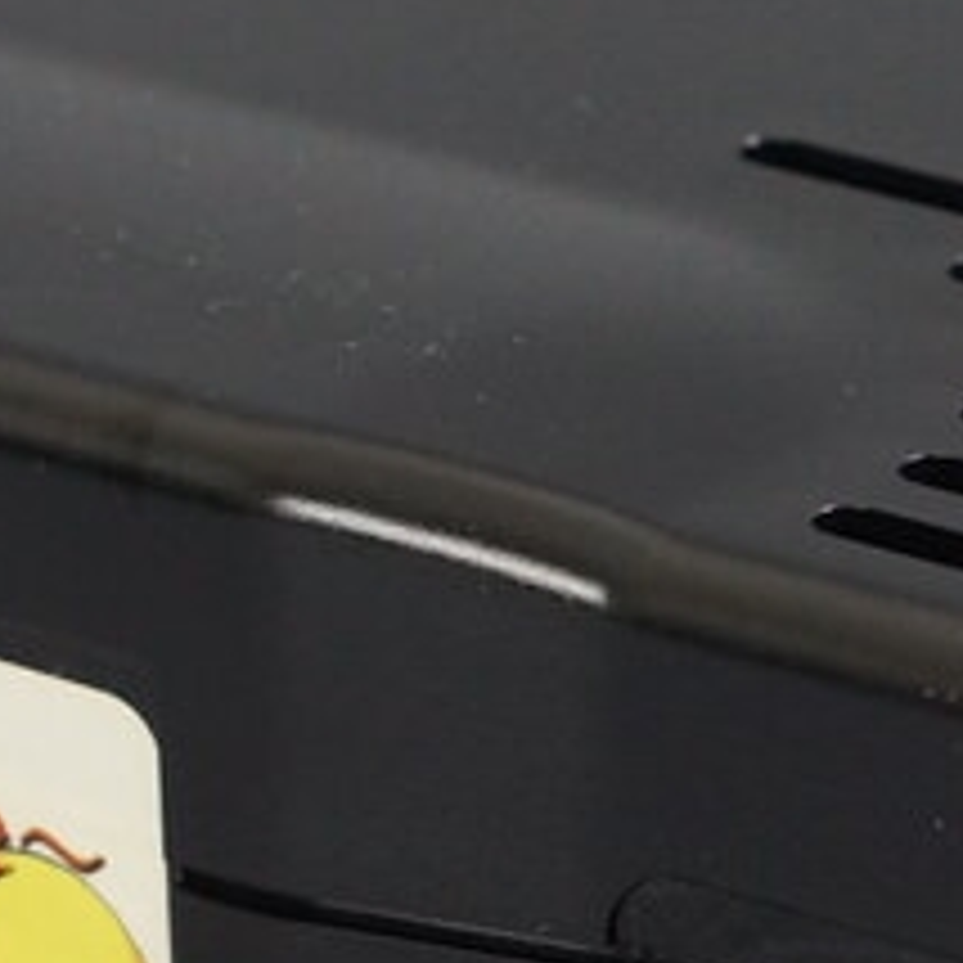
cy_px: -126
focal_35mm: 357
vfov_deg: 4.9
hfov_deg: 4.9
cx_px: 405
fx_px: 11236
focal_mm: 50
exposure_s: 1/80
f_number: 5
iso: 1000
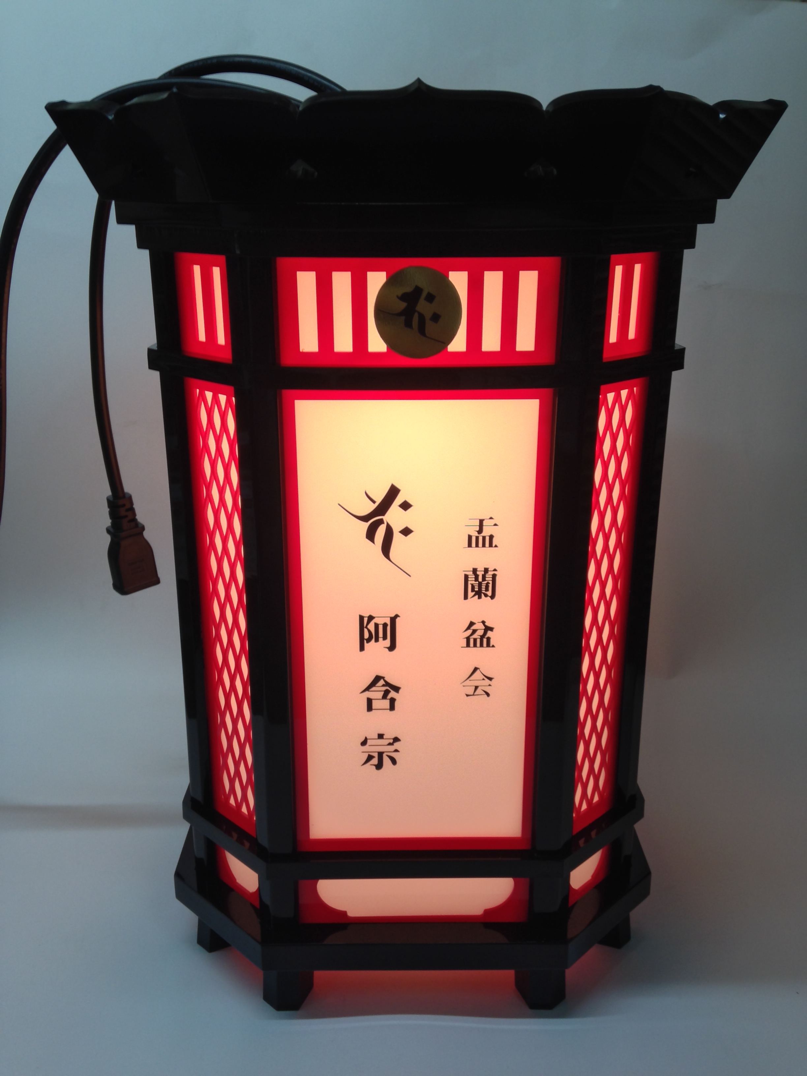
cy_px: 538
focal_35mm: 33
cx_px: 404
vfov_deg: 55.4
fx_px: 1026
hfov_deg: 42.9
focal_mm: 4.12
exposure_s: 1/20
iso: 50
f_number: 2.4
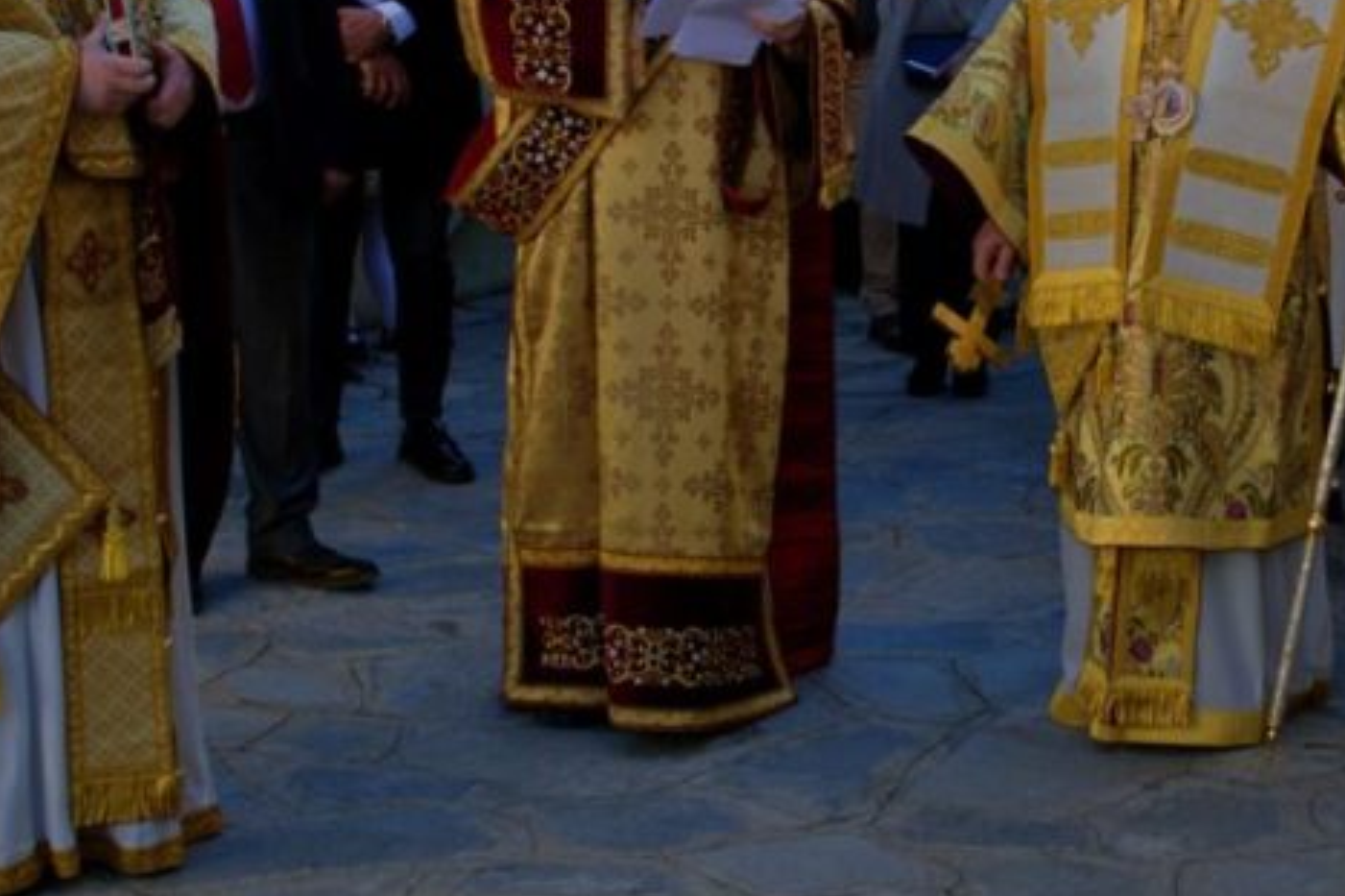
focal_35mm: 79
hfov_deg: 25.3
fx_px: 2950
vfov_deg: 17.1
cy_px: 202
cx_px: 1074
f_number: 5.6
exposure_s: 1/250
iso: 200
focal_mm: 24
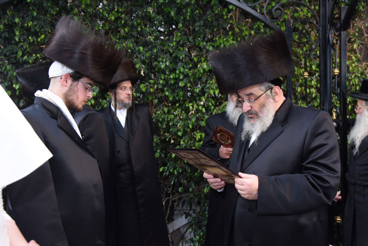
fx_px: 388
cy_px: 123
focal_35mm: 38
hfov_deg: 50.7
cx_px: 184
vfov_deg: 35.1
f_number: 5
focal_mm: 38
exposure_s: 1/100
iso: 800
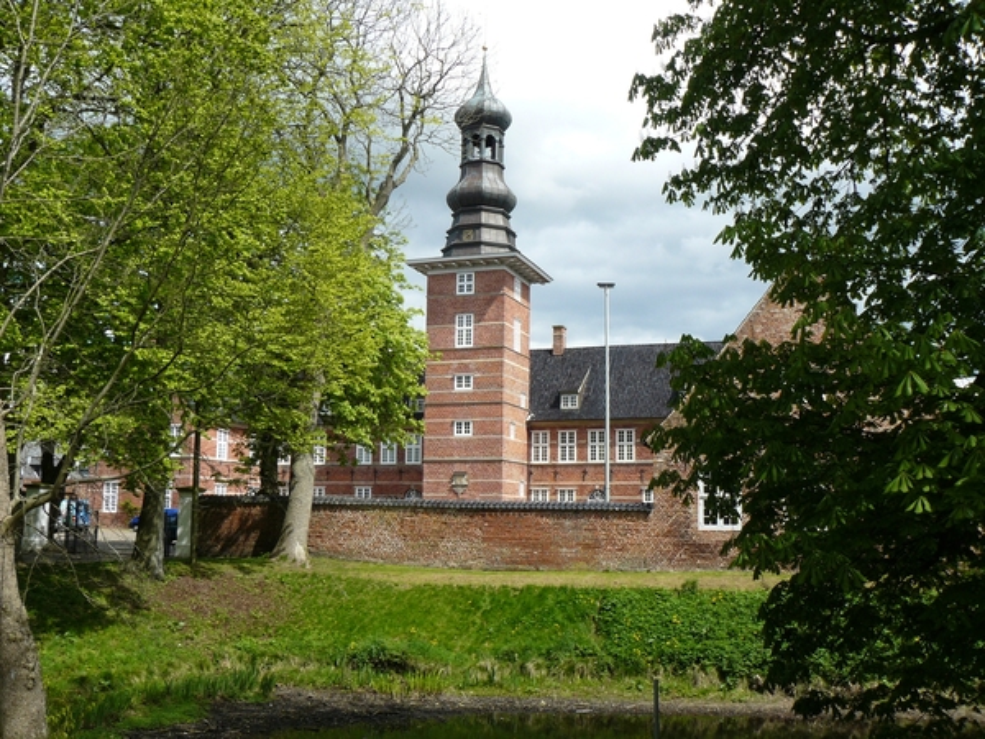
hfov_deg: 51.4
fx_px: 1024
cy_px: 370
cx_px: 492
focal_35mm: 36
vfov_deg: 39.7
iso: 100
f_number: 5.6
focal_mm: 6
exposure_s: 1/250
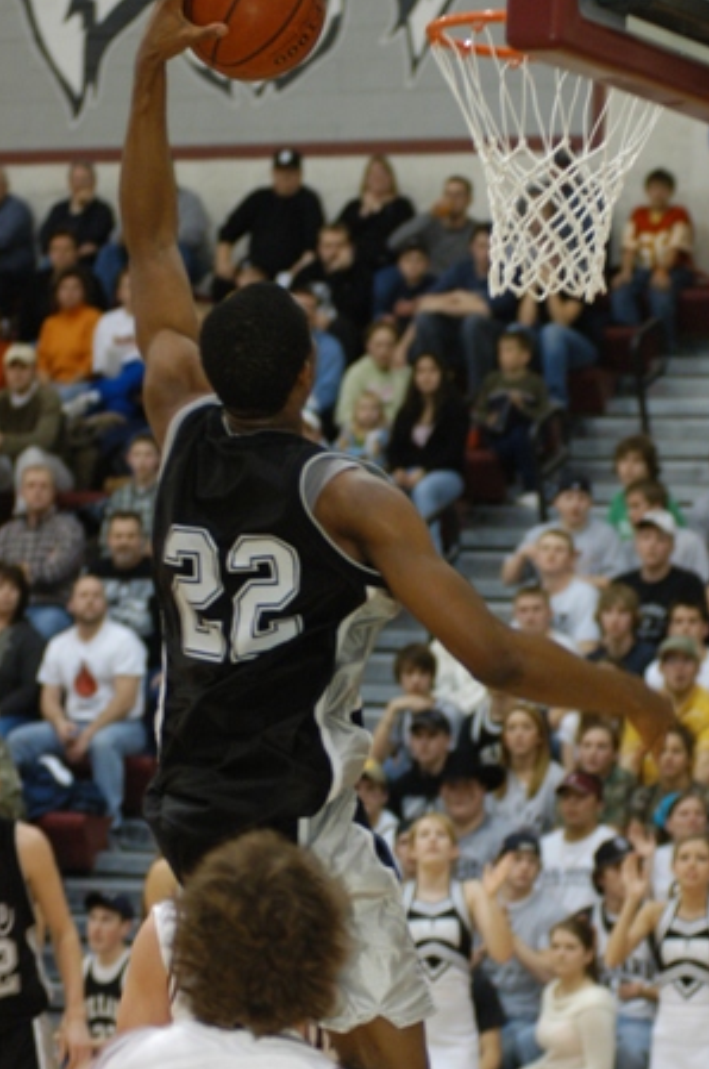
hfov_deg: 8.5
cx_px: 407
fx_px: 4771
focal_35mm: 161
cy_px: 695
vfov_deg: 12.8
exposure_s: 1/180
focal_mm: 80
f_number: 2.8
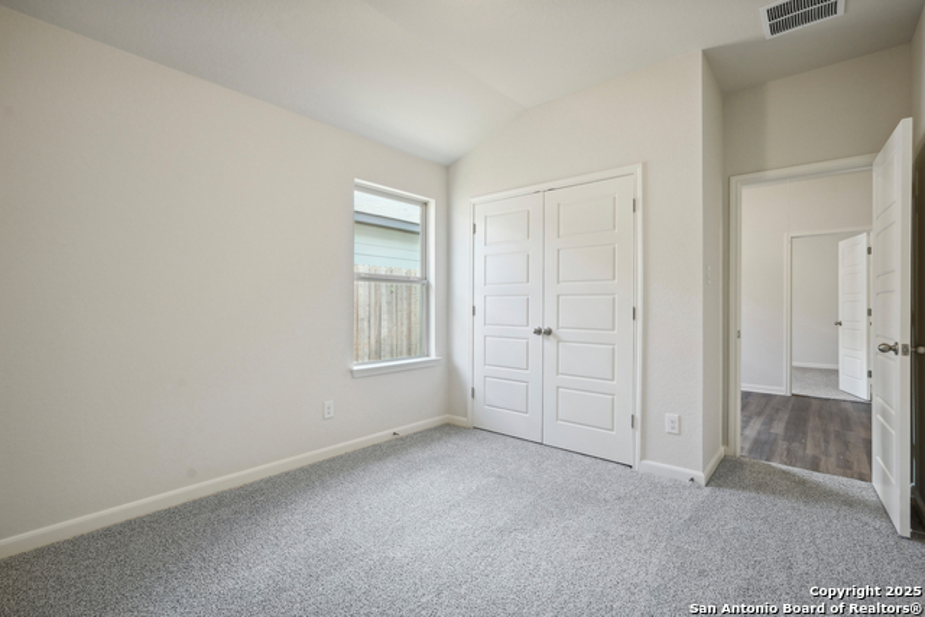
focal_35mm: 16
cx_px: 462
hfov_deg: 96.7
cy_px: 308
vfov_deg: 73.8
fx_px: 411
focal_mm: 16
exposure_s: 1/30
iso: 320
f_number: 8
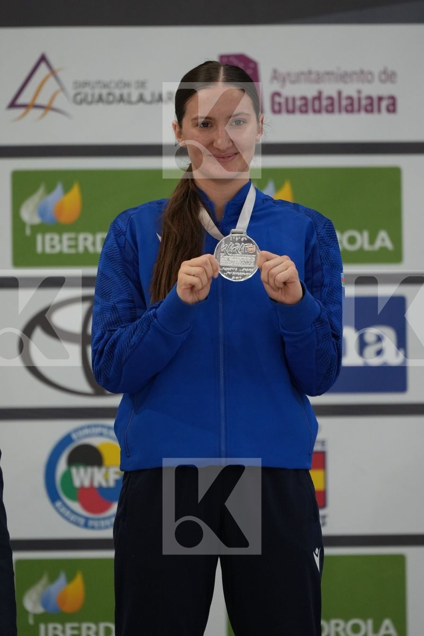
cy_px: 318
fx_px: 5300
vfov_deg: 6.9
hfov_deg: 4.6
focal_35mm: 300
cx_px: 212
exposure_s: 1/500
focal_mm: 200
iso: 1600
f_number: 2.8
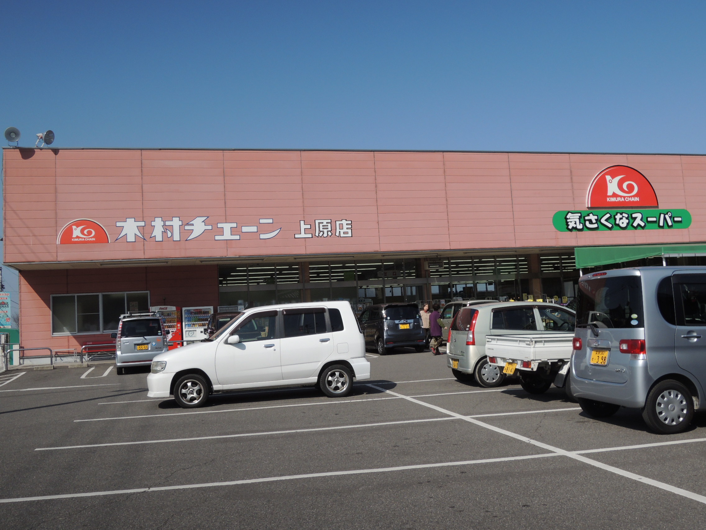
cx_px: 353
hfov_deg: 52.6
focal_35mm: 35
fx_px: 714
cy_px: 265
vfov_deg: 40.7
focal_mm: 6.3
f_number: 4
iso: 100
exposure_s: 1/1600
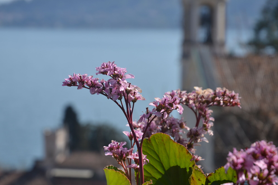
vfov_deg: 10.8
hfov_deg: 16.1
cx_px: 127
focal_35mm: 127
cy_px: 83
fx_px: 981
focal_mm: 70
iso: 100
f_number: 4.5
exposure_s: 1/640
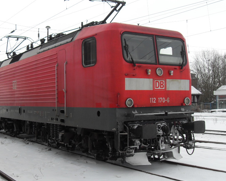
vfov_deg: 32.0
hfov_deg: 39.4
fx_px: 314
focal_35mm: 47
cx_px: 88
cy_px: 81
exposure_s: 1/350
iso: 80
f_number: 2.8
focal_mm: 6.3
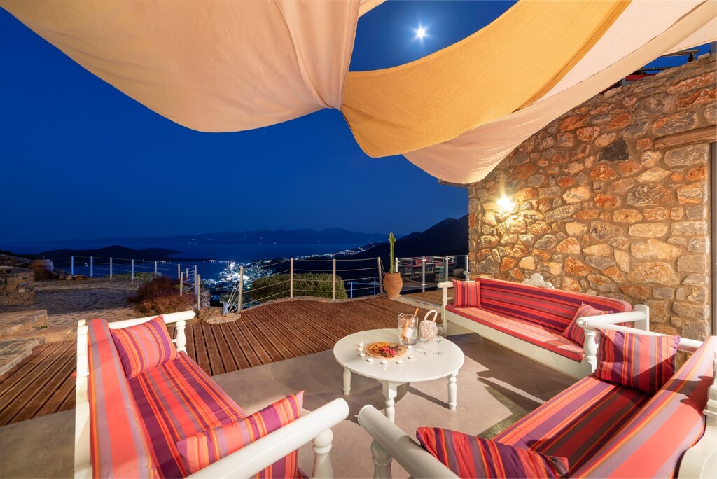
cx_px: 358
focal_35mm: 14
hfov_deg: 104.2
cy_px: 240
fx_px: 279
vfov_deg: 81.3
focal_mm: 14
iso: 160
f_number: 8
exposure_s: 2.5
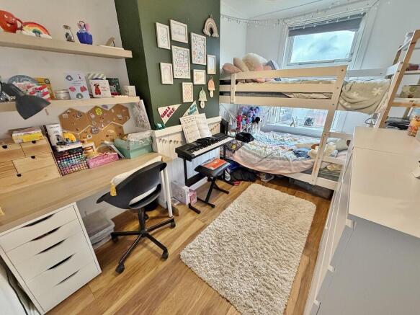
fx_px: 170
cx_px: 210
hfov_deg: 102.1
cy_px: 158
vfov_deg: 85.7
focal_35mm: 14
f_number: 2.2
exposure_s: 1/60
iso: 500
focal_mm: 2.22
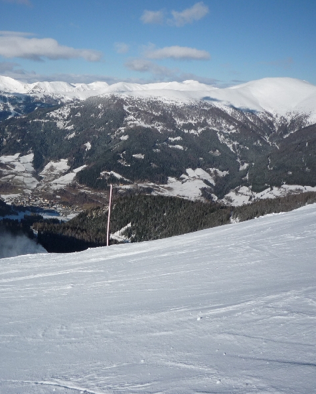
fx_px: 491
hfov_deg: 35.0
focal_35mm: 42
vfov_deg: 43.8
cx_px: 84
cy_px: 196
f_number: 5.6
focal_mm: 5.2
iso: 100
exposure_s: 1/1000
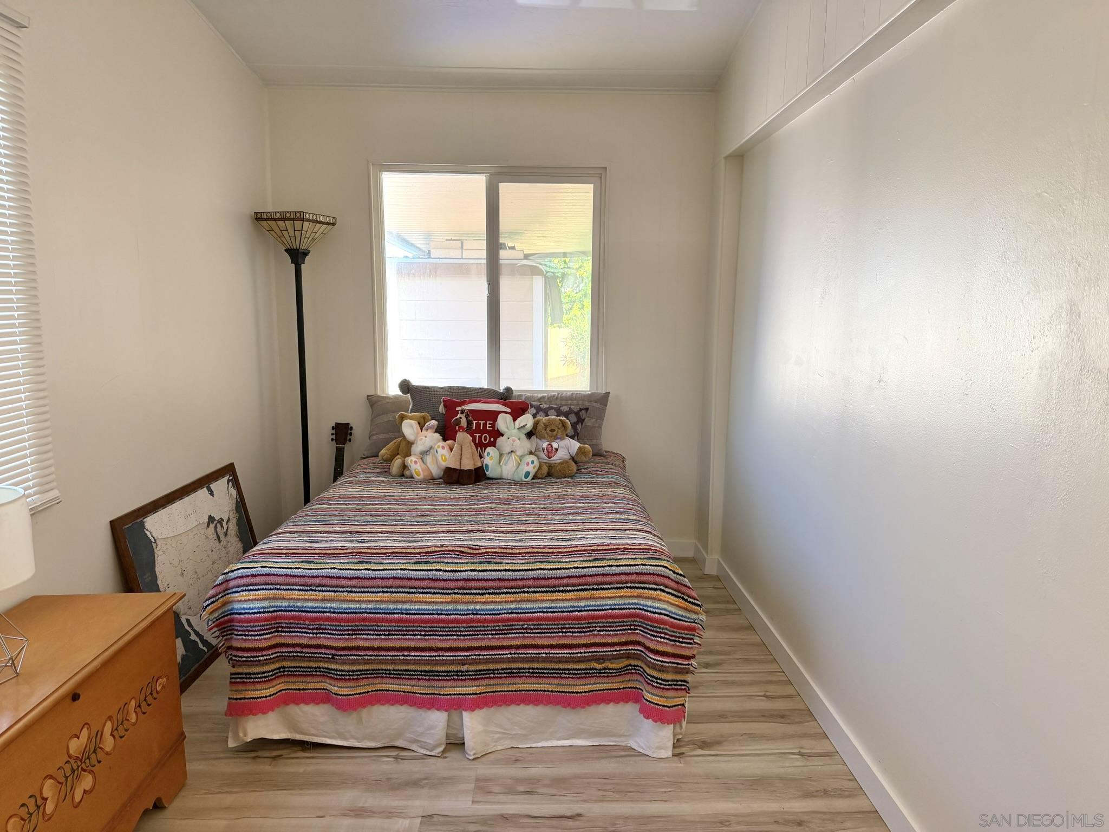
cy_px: 416
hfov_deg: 71.6
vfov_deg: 56.8
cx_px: 554
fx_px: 769
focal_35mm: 24
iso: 200
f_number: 1.78
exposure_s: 1/217
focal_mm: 6.76
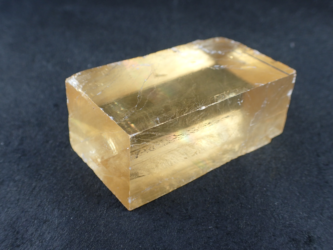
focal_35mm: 30
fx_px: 289
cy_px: 125
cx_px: 166
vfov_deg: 46.8
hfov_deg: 60.0
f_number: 2.3
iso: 100
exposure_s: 1/160
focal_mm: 5.5
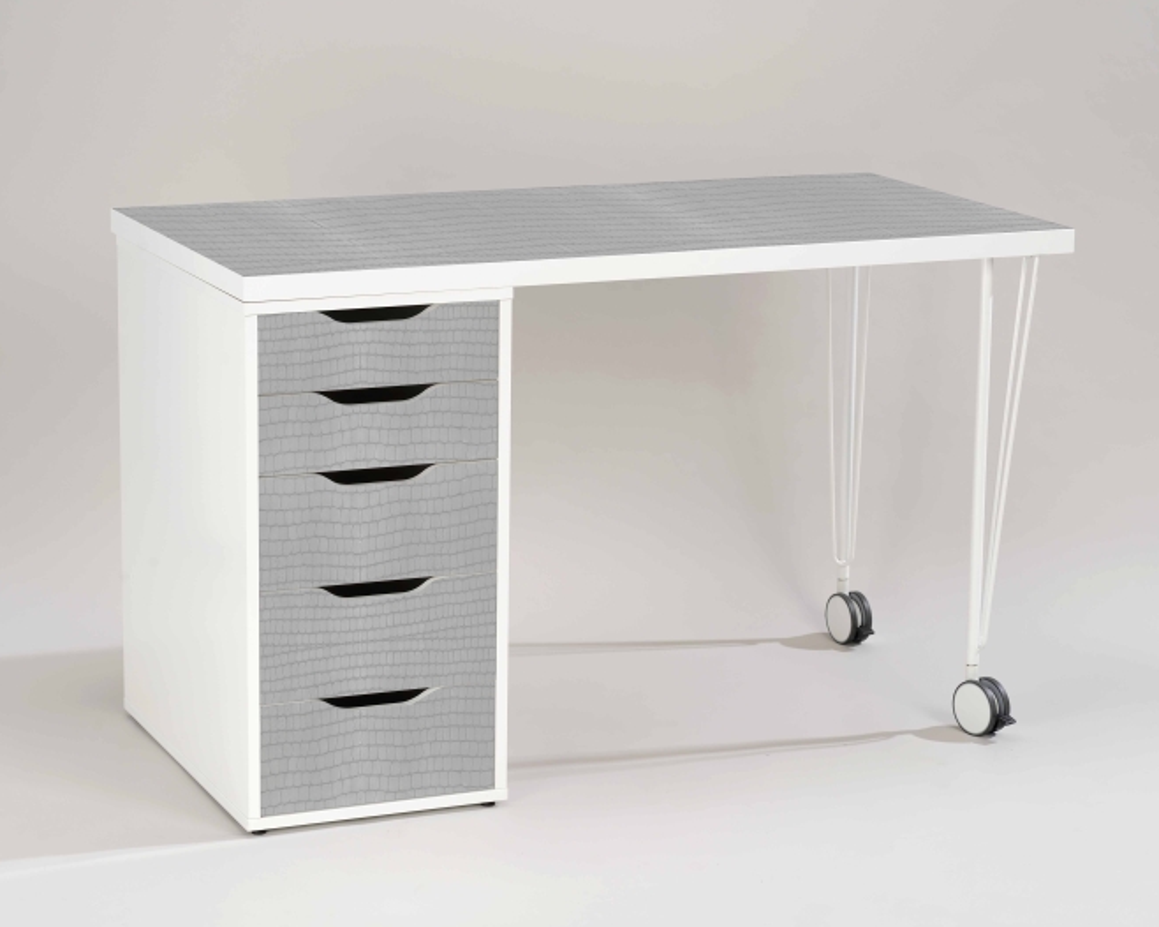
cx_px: 580
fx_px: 3326
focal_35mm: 97
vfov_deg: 15.9
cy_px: 464
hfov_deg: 19.8
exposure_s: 1/100
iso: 100
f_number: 8
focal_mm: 85
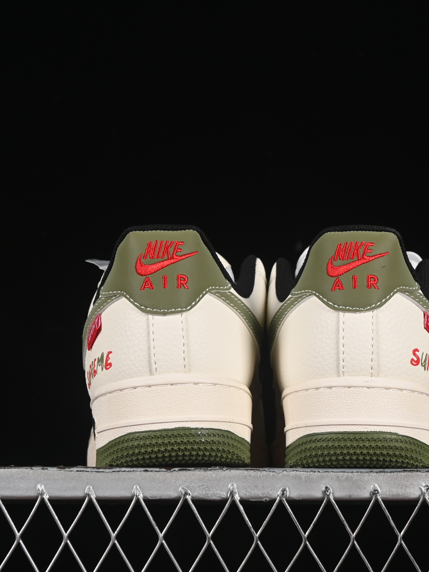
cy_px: 288
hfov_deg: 13.6
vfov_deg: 18.0
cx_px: 277
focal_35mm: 109
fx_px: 1802
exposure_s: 1/80
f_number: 8
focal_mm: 50
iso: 160
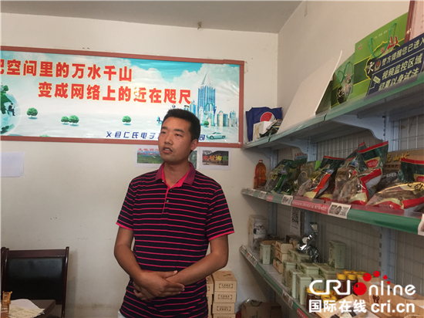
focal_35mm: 29
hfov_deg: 61.7
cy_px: 159
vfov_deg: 48.2
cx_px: 212
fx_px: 355
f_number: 2.2
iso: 160
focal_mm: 4.15
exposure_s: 1/33
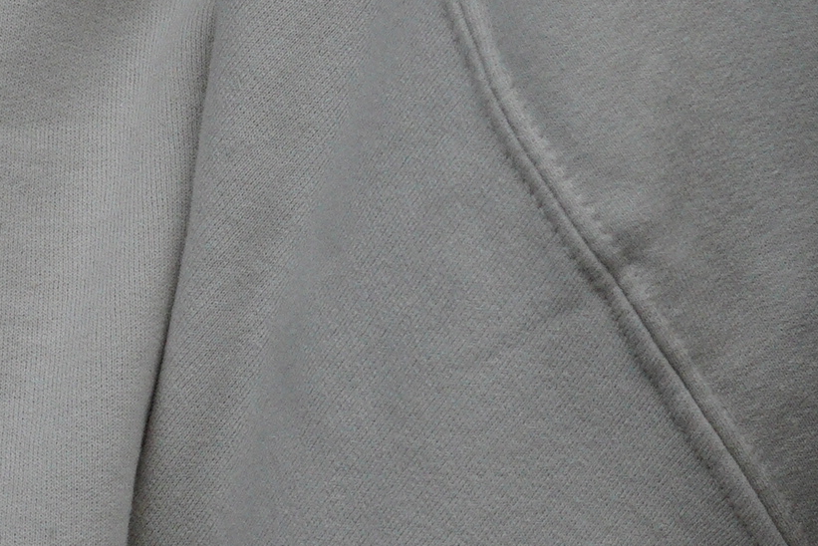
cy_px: 588
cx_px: 845
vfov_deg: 4.3
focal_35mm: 321
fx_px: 7296
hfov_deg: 6.4
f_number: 2.8
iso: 1600
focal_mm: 51
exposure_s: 1/1250
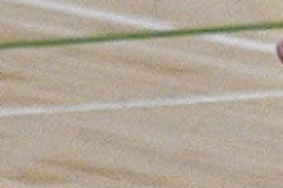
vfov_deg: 1.7
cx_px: 491
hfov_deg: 2.5
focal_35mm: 815
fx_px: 6406
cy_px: -138
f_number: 2.8
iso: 3200
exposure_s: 1/800
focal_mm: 70
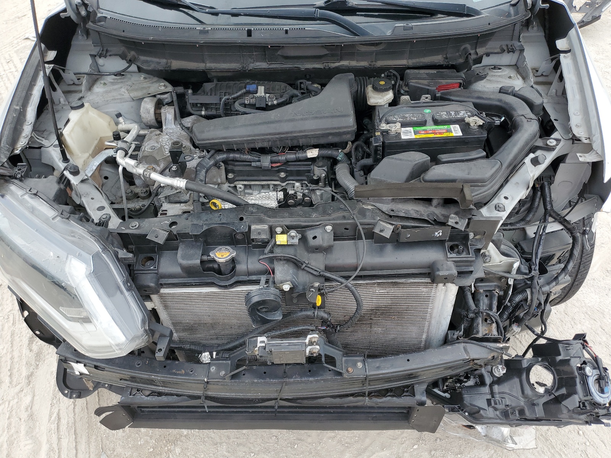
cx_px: 306
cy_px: 229
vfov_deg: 53.1
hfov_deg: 67.3
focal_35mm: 26
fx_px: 459
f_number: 1.5
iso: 50
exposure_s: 1/667
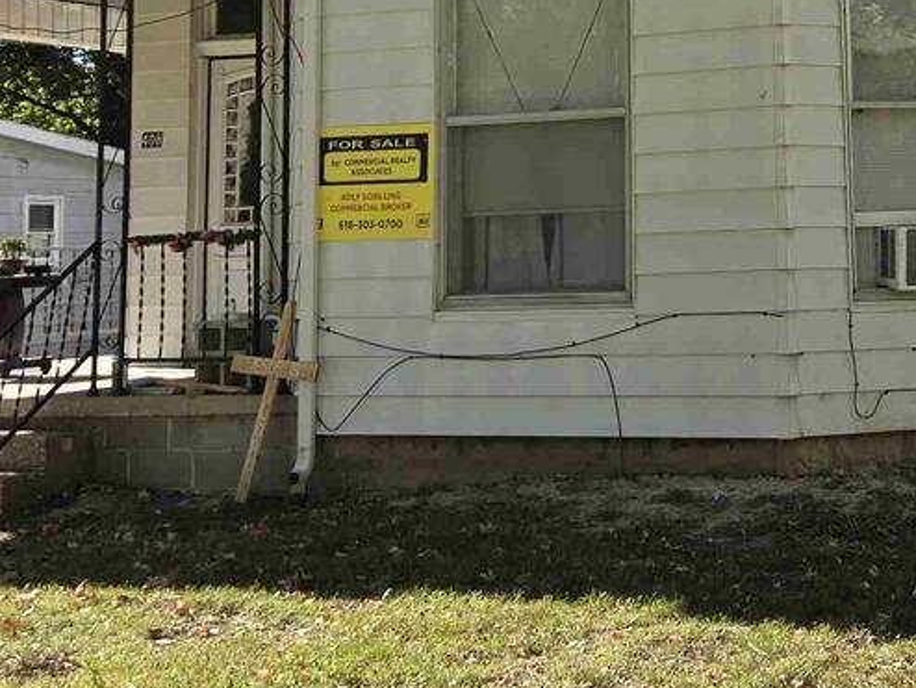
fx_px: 1774
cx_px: 890
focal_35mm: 67
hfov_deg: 27.5
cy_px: 63
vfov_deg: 21.4
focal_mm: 5.4
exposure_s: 1/756
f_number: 1.8
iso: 25
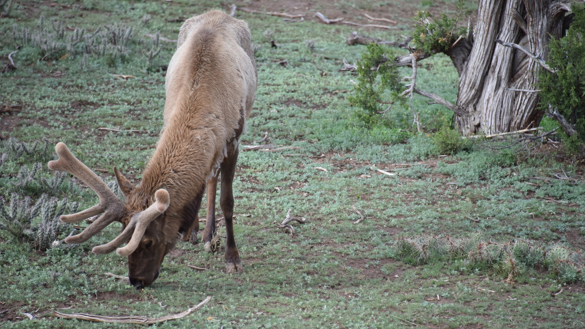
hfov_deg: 6.9
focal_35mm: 315
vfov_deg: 3.9
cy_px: 188
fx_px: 4886
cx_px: 293
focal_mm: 300
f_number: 5.6
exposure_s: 1/640
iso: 640
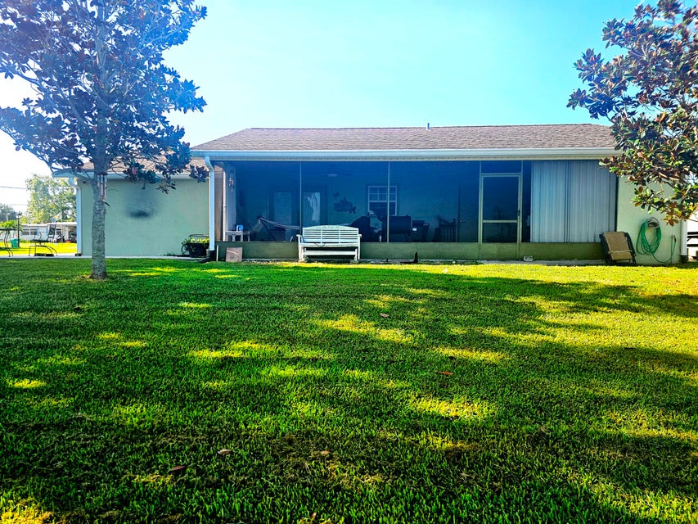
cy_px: 262
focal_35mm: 23
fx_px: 464
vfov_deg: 58.9
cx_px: 349
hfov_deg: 73.9
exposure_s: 1/443
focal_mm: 6.3
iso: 20
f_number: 1.7
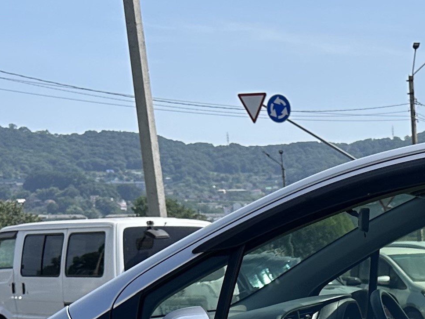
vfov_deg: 13.5
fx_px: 1228
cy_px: 538
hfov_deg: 18.1
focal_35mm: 100
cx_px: 574
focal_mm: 6.86
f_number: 1.78
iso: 80
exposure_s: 1/4348
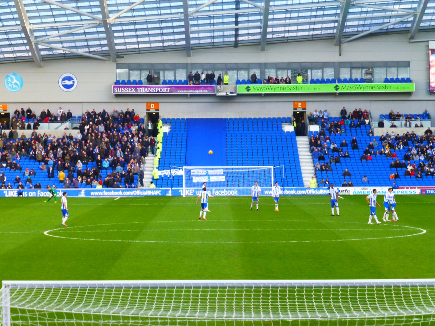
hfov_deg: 16.1
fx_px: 1533
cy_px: 163
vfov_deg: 12.1
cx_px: 218
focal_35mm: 122
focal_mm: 21.8
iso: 250
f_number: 5.4
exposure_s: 1/80
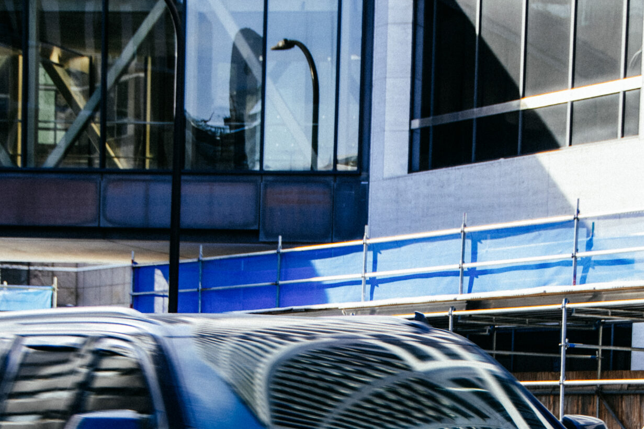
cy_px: 414
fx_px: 2791
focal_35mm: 156
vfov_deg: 8.8
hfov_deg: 13.1
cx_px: 414
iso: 160
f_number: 4.8
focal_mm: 50
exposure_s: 1/250
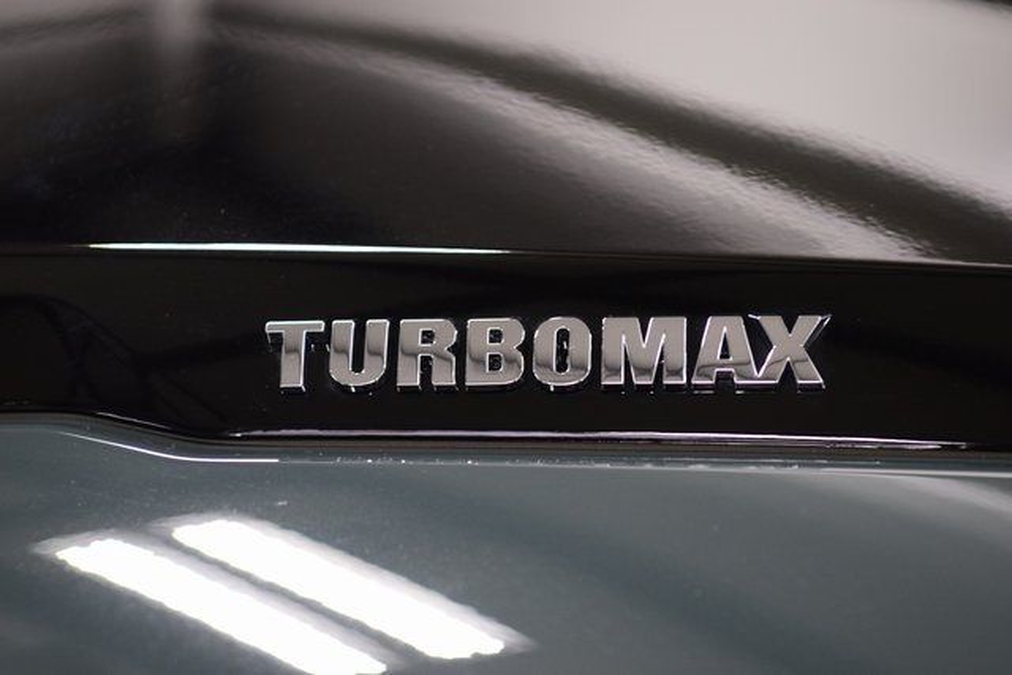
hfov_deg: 19.5
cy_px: 338
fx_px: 2952
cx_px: 506
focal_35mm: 105
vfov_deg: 13.0
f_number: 3.5
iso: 1600
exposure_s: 1/125
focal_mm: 70
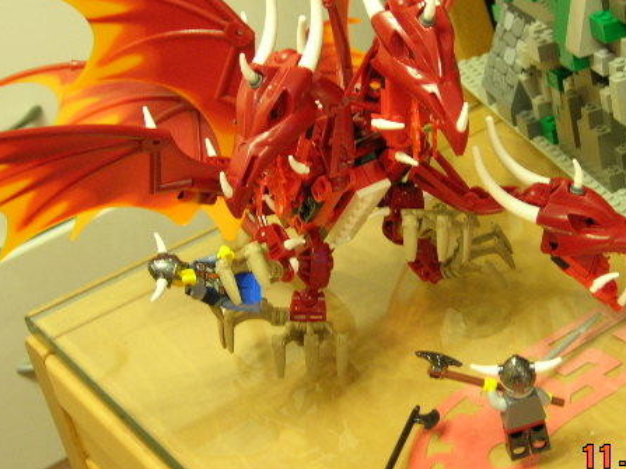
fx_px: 1320
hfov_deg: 26.7
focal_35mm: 73
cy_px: 190
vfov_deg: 20.1
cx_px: 360
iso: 112
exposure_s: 1/3.7
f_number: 3.2
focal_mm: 10.6
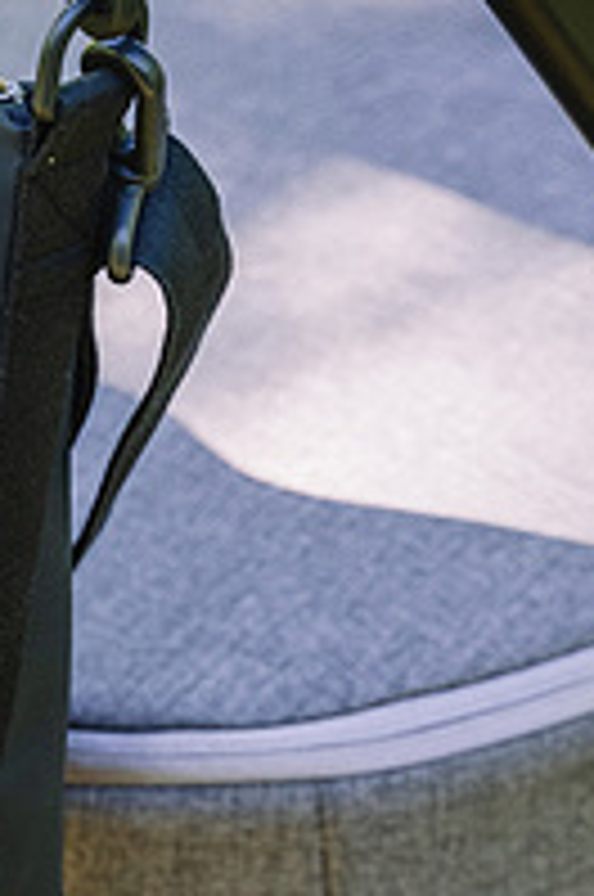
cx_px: -418
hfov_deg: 6.3
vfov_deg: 9.6
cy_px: 286
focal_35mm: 214
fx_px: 5315
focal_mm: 49
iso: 400
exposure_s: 1/500
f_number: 3.2
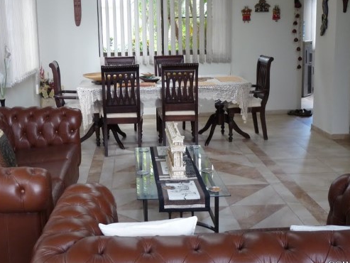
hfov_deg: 41.2
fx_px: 465
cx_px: 161
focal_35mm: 46
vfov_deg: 31.4
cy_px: 101
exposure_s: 1/30
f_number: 3
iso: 250
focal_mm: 6.1
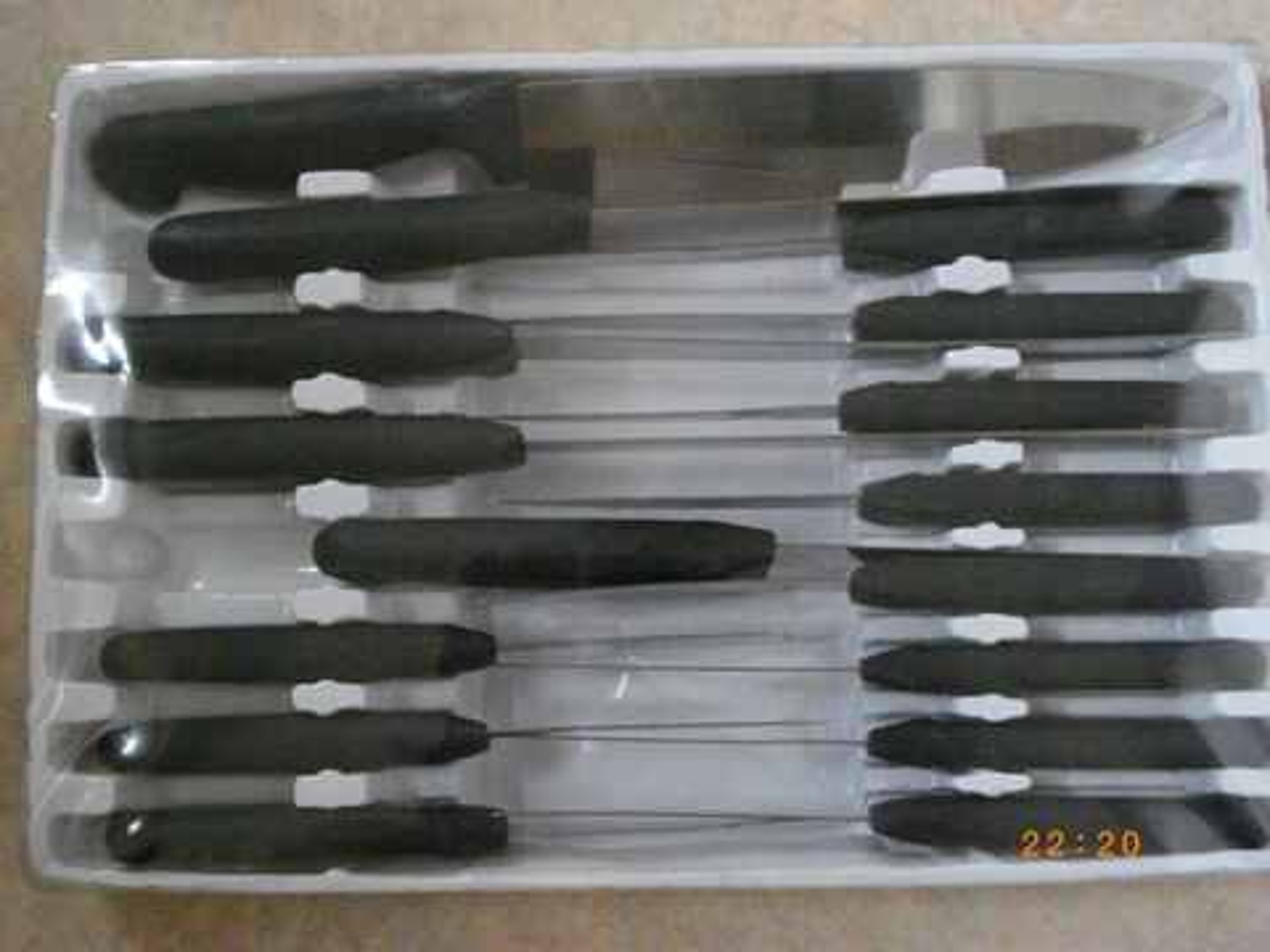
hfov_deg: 47.9
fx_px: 1431
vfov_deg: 36.8
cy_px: 476
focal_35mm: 39
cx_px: 635
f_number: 3.2
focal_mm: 7.1
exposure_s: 1/60
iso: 687
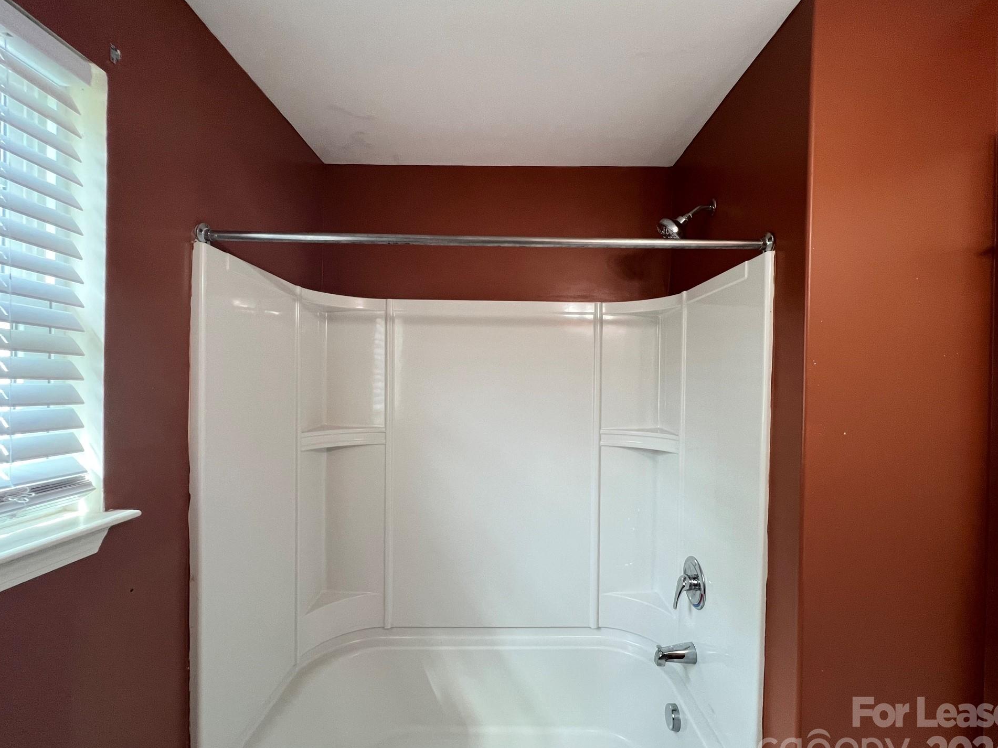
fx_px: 404
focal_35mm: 14
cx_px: 517
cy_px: 392
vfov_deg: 85.6
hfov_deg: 102.0
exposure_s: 1/60
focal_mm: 1.57
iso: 160
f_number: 1.8
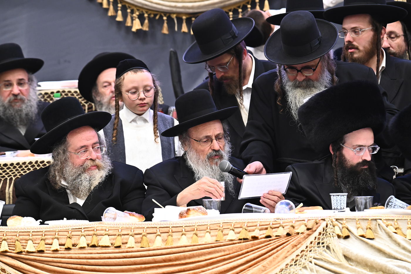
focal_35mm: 260
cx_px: 206
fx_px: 2967
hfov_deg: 7.9
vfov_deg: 5.3
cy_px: 137
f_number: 6.3
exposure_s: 1/125
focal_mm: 260
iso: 2000
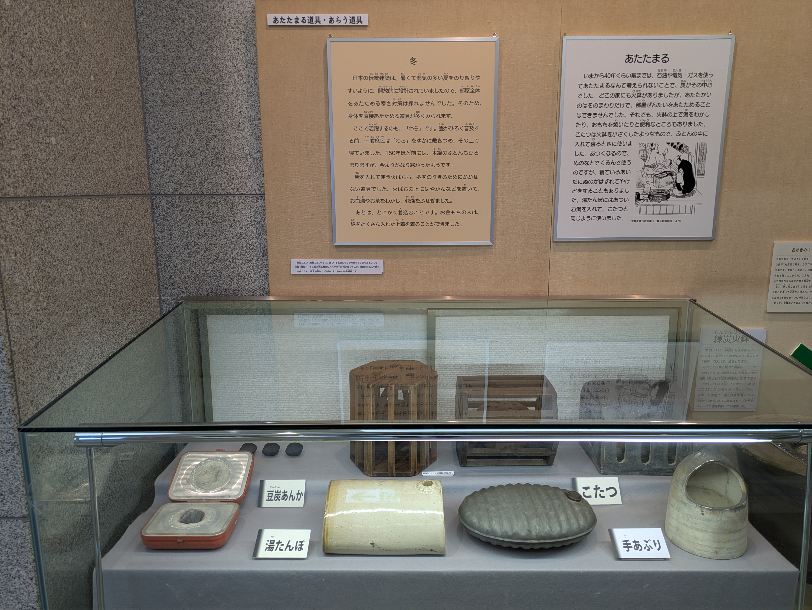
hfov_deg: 69.4
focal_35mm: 25
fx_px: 587
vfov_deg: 54.9
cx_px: 406
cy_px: 305
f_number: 1.89
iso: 48
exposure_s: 1/24
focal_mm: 5.43
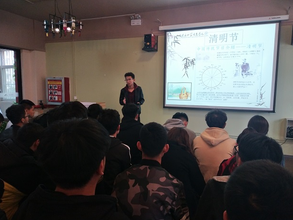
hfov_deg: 65.3
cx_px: 149
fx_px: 229
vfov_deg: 51.3
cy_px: 114
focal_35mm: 27
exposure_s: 1/33.3
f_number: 2
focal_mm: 3.88
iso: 200
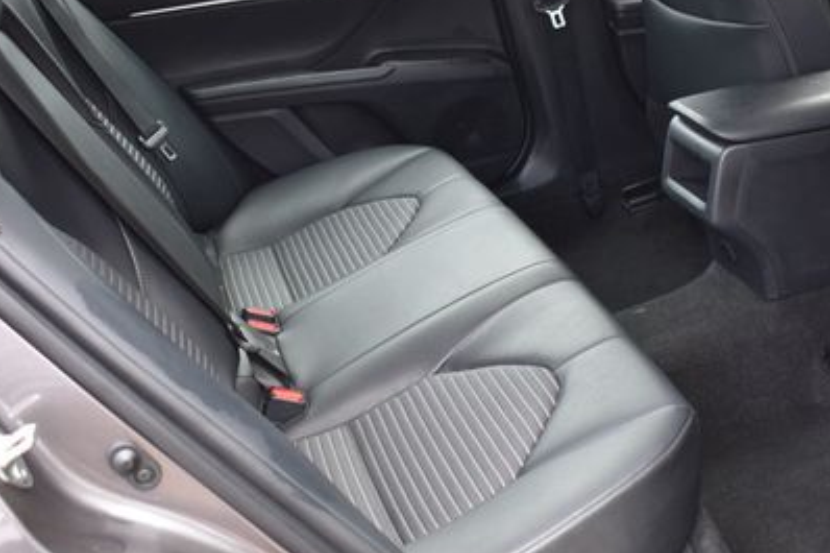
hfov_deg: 37.0
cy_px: 280
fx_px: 1221
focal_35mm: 53
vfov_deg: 25.5
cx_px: 569
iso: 400
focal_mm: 22
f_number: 4.5
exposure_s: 1/80
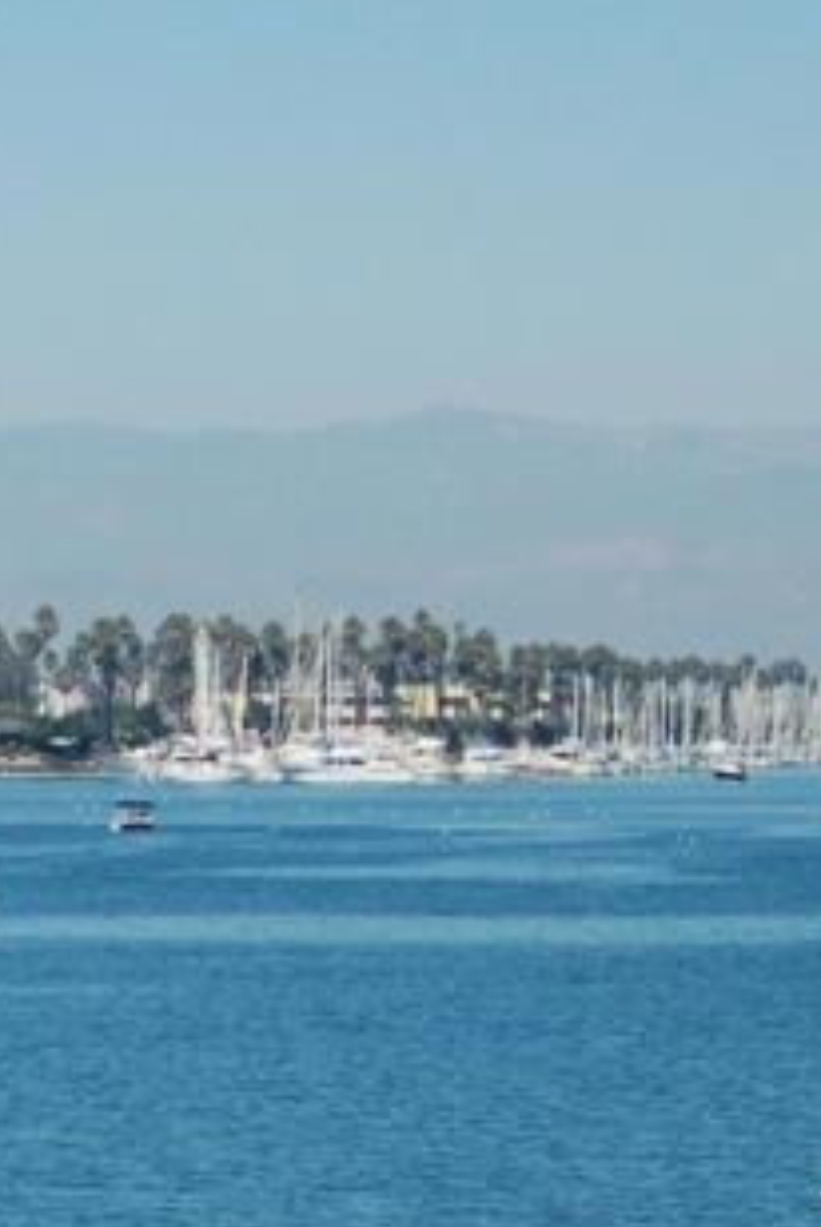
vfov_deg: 9.0
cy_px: 779
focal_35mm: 229
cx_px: -789
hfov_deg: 5.9
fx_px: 7816
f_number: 10
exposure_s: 1/400
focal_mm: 46
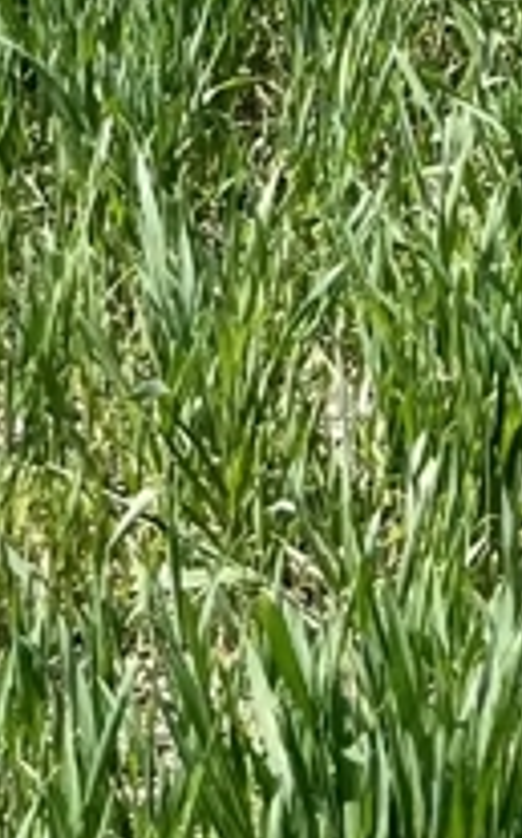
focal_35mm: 178
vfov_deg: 9.9
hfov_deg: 7.4
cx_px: 324
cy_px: -1340
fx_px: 4060
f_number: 1.5
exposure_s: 1/4115
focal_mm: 5.7
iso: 50
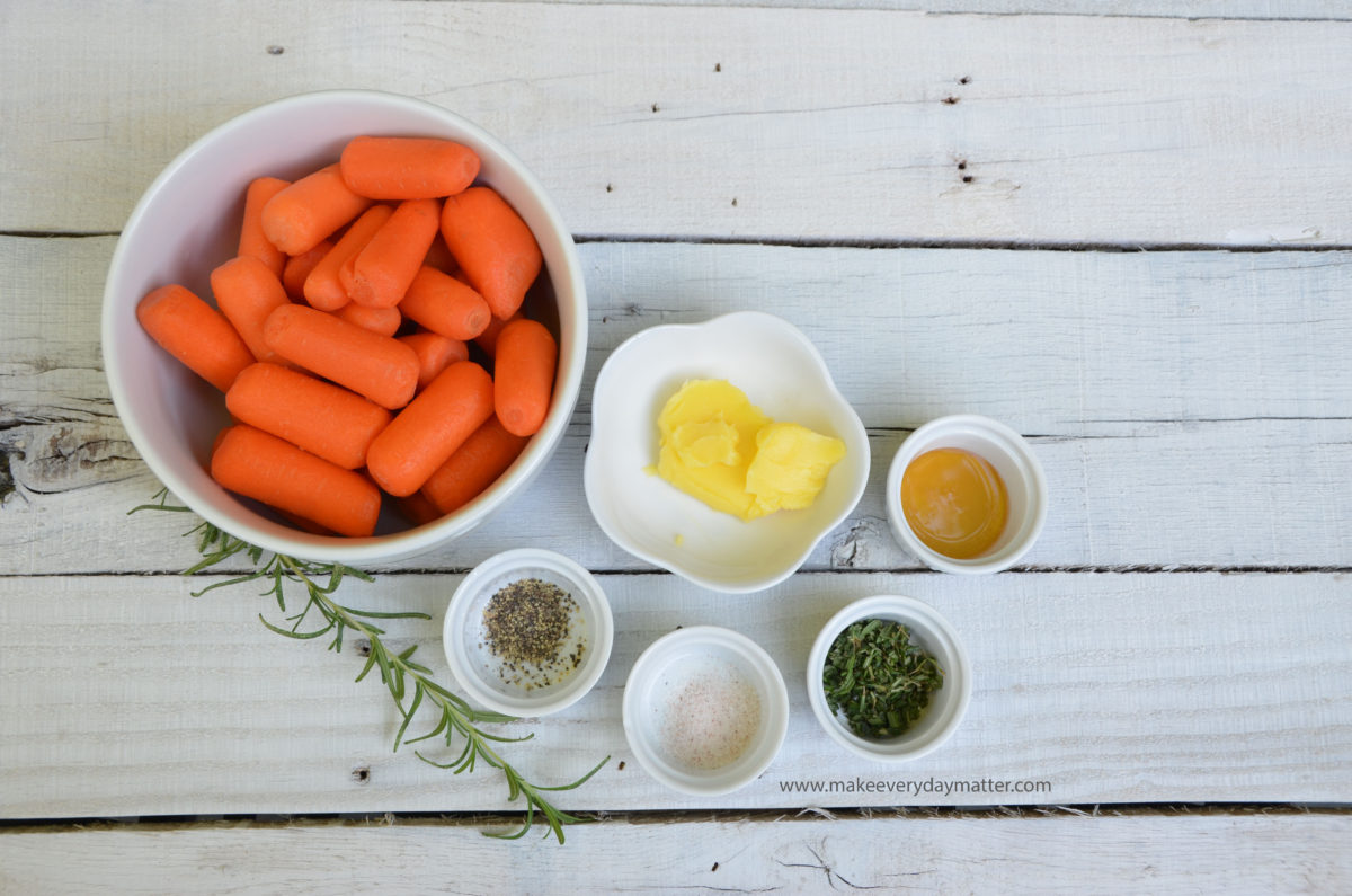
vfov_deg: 34.1
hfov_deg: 49.6
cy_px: 448
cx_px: 676
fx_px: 1462
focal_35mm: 39
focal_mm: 26
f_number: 8
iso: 280
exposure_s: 1/60
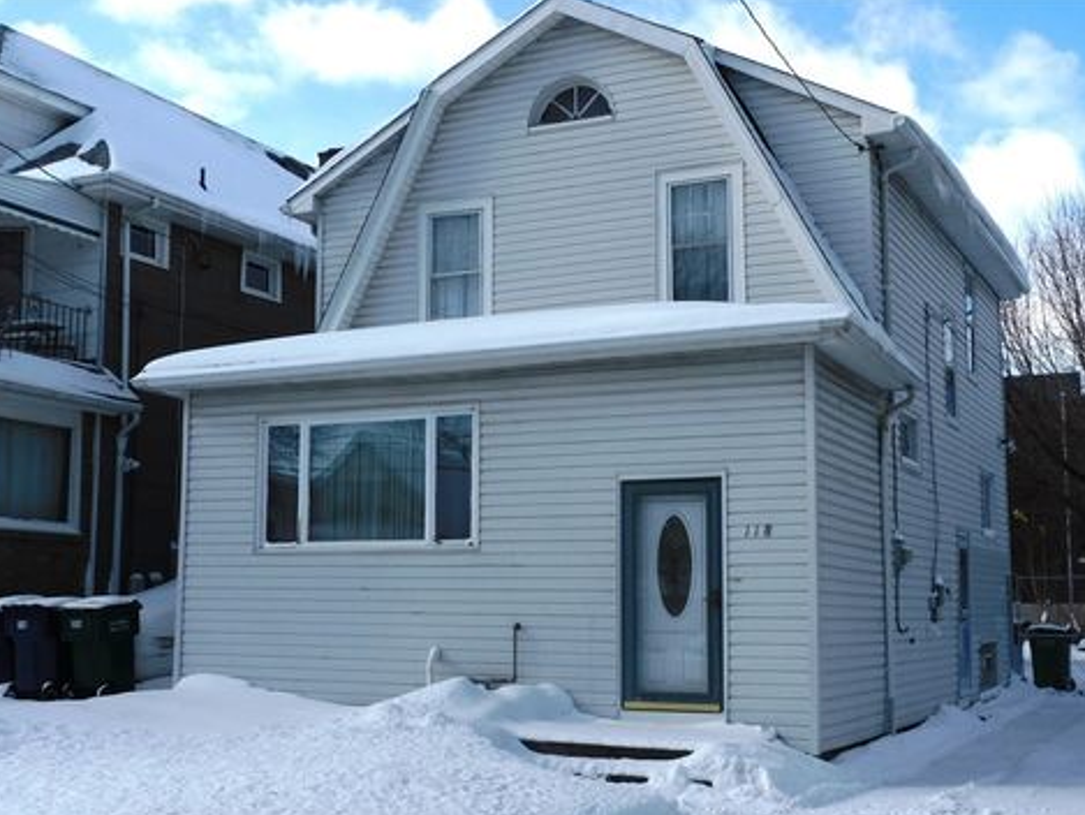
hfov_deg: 39.6
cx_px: 523
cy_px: 427
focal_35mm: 48
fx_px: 1505
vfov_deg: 30.3
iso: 125
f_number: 4.5
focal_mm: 8.1
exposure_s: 1/1250
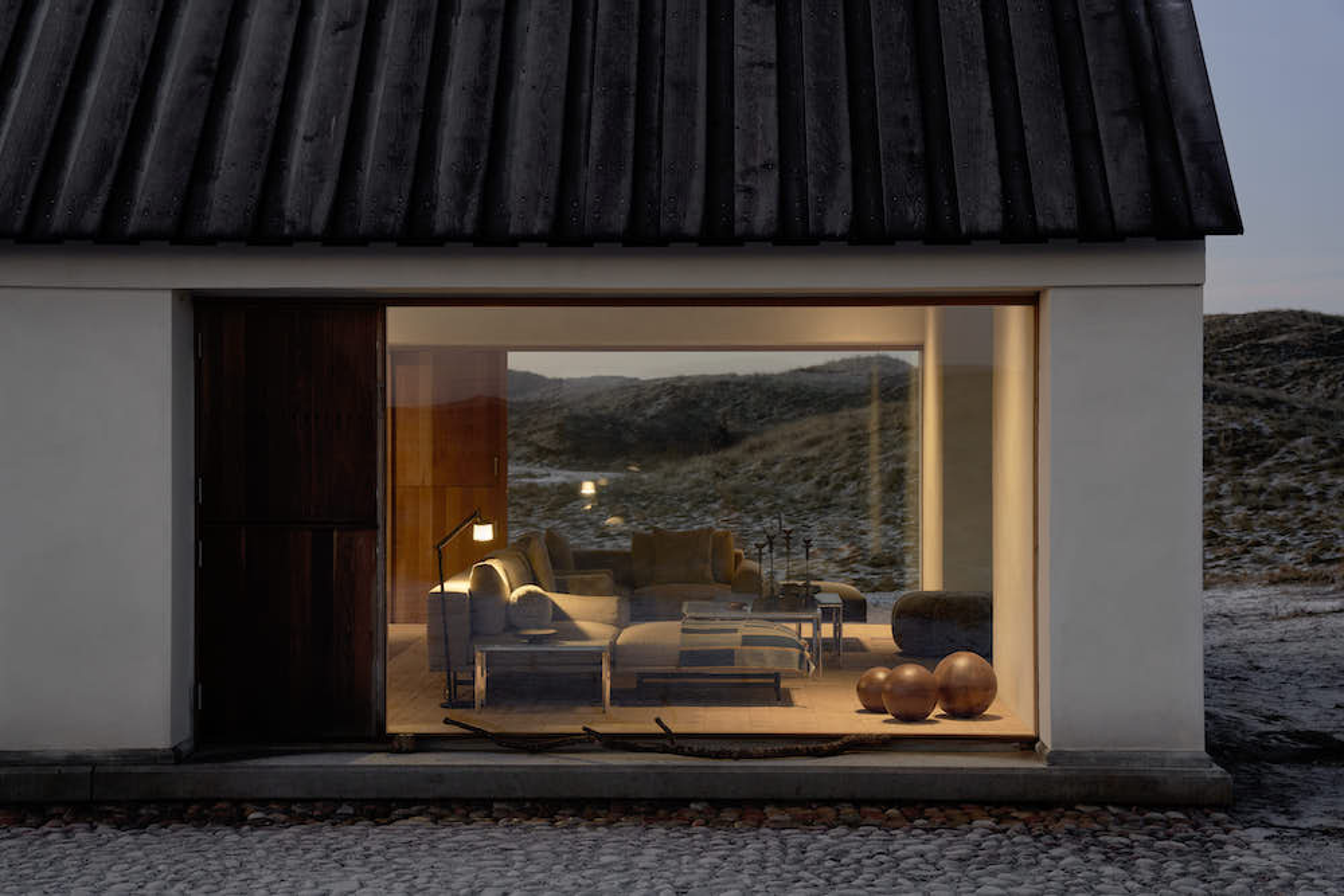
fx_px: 2285
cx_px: 672
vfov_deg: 22.2
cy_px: 448
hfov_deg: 32.8
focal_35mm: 61
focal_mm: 61.2
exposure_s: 1
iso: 320
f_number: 8
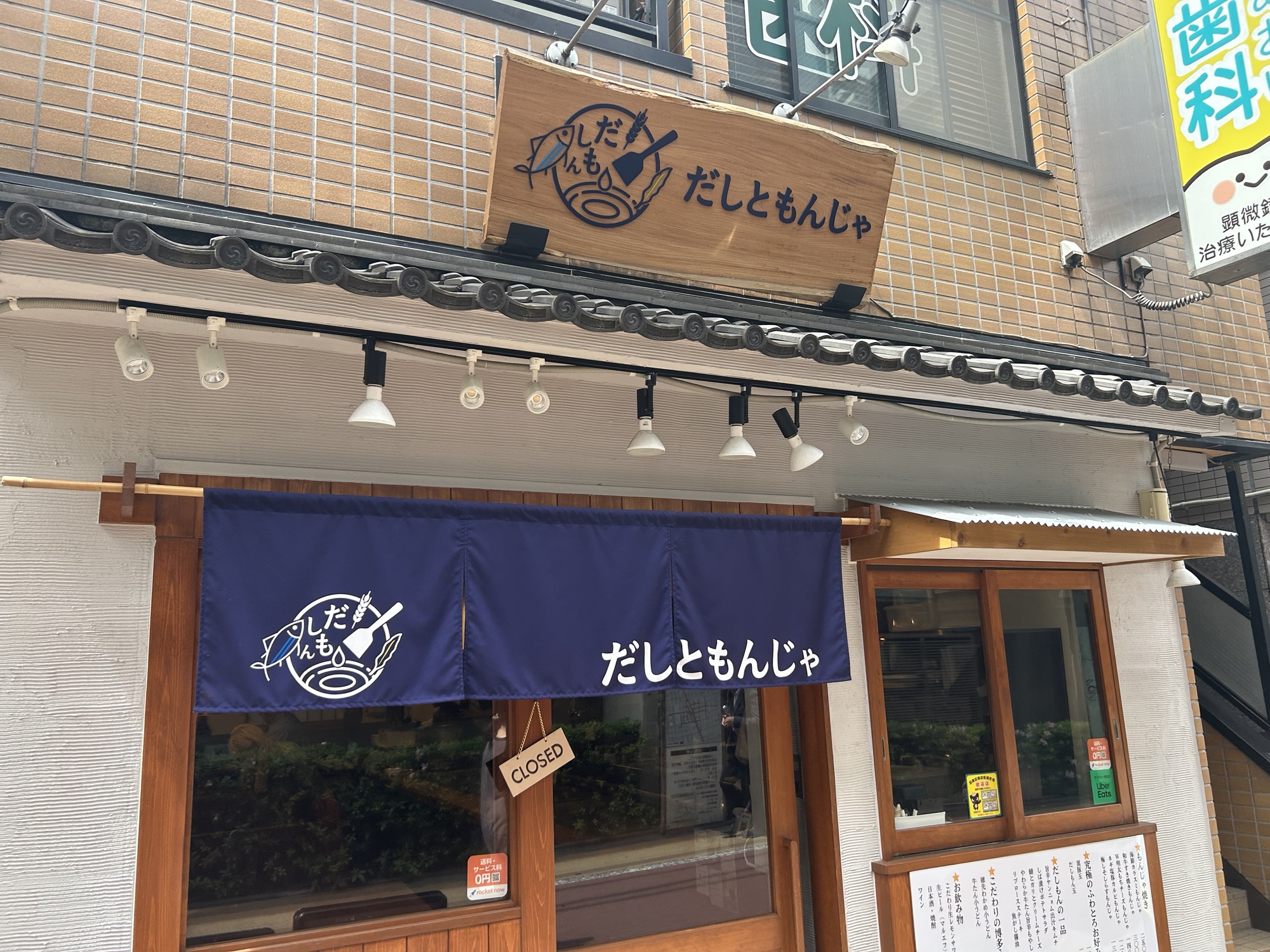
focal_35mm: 26
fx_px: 954
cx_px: 635
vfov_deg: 53.1
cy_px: 476
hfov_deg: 67.3
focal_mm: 5.7
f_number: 1.5
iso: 50
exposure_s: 1/581
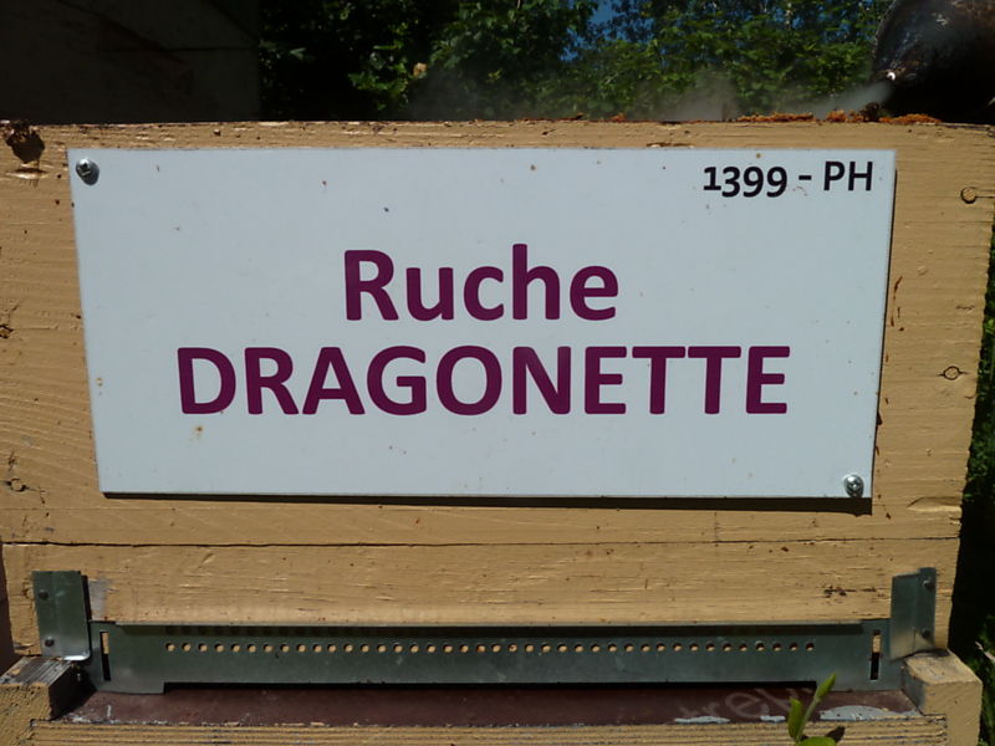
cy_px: 373
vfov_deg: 54.9
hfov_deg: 69.4
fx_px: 719
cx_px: 498
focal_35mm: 25
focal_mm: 4.1
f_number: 5.6
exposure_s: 1/800
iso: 80
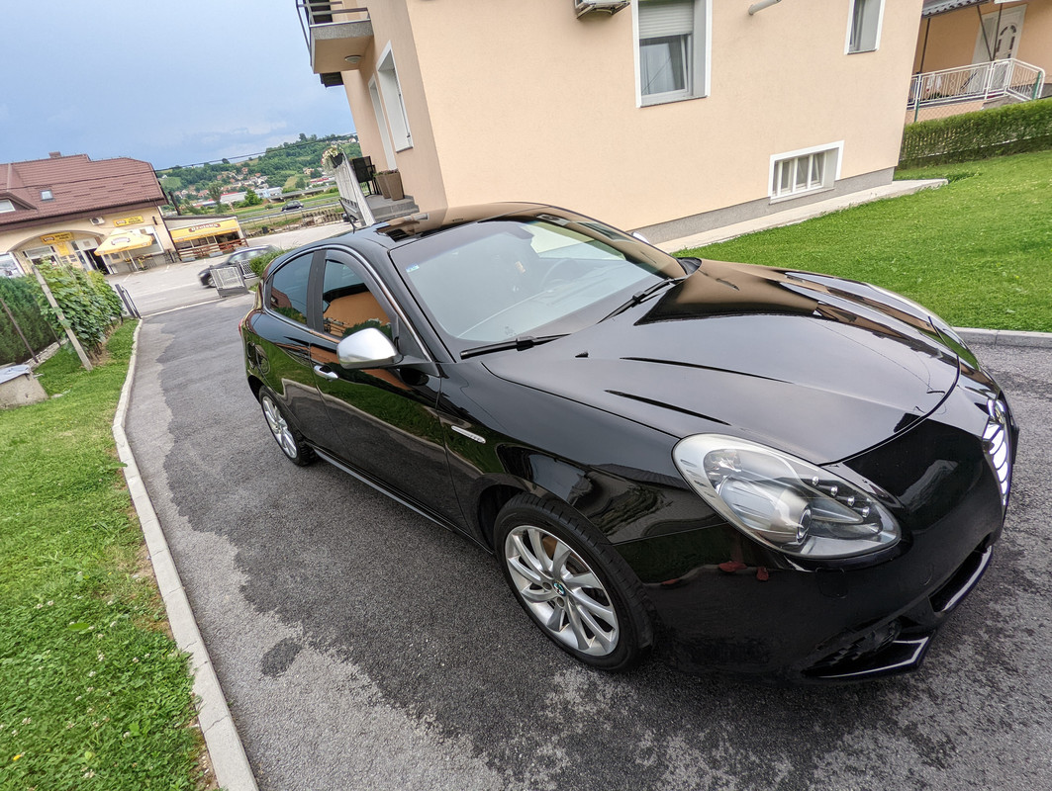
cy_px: 396
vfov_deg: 78.2
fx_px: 487
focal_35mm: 16
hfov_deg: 94.4
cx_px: 526
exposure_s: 1/63.8
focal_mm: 2.35
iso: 44
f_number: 2.2
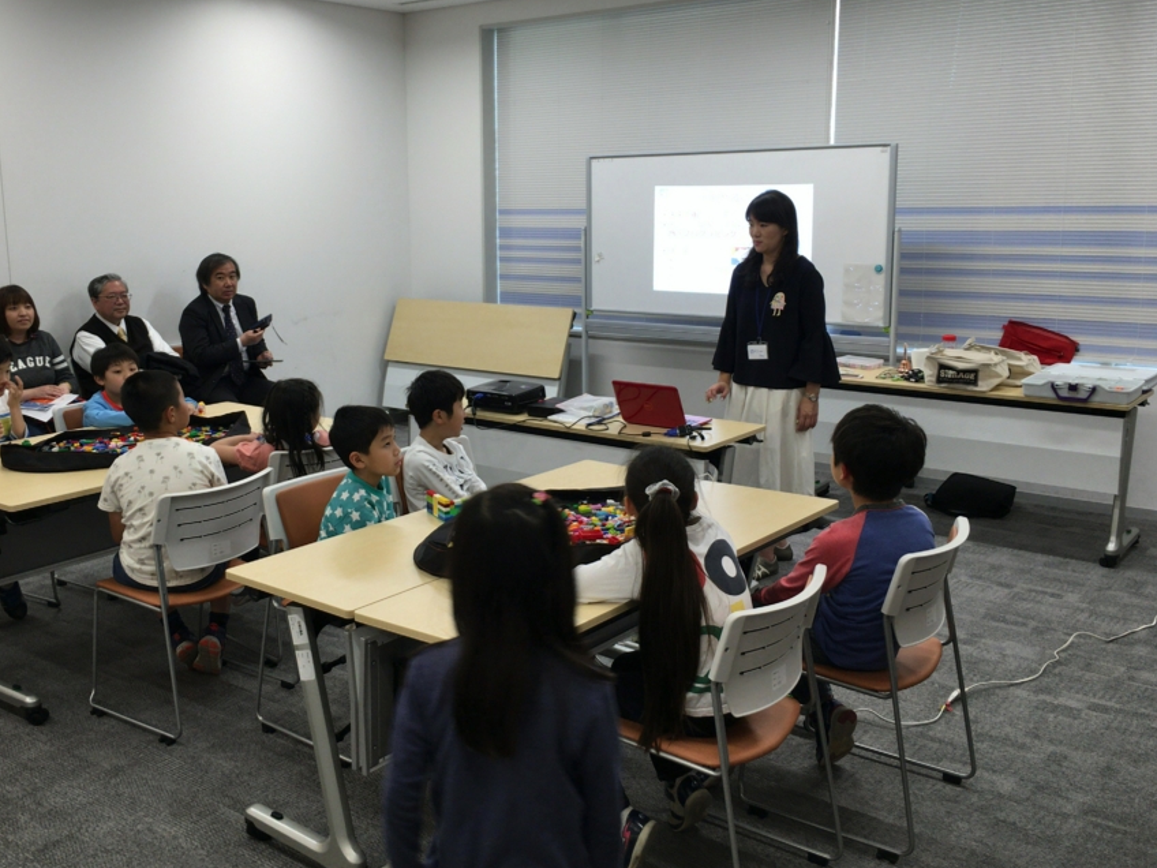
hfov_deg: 52.4
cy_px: 392
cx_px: 491
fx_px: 1170
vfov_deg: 40.7
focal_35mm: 35
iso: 32
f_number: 2.2
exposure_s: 1/30
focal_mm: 4.15
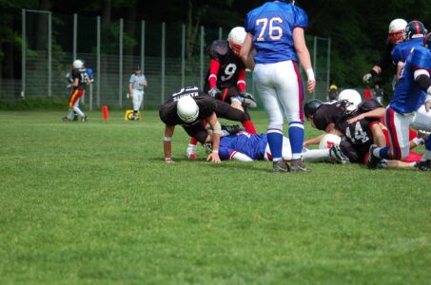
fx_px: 1792
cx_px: 216
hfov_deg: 13.7
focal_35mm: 150
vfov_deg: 9.1
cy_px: 142
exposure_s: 1/1000
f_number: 4.2
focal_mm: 100
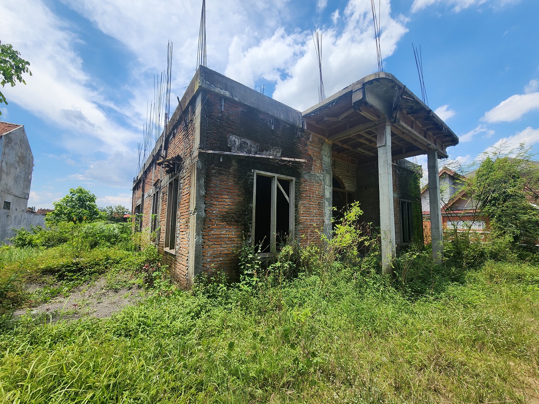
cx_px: 270
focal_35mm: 13
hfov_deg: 106.2
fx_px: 202
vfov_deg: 89.9
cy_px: 202
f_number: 2.2
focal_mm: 2.2
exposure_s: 1/1576
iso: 50
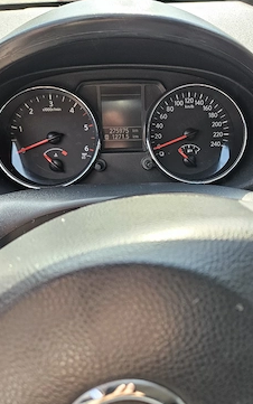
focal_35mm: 27
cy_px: 207
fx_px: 298
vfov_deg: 68.4
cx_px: 148
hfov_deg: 45.9
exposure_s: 1/192
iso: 125
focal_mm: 5.4
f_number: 1.8
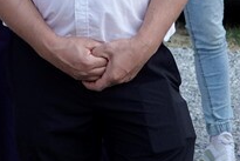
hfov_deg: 4.7
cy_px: -103
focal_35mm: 439
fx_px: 2929
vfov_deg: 3.1
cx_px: 111
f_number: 3.5
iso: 100
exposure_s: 1/160
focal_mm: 32.39
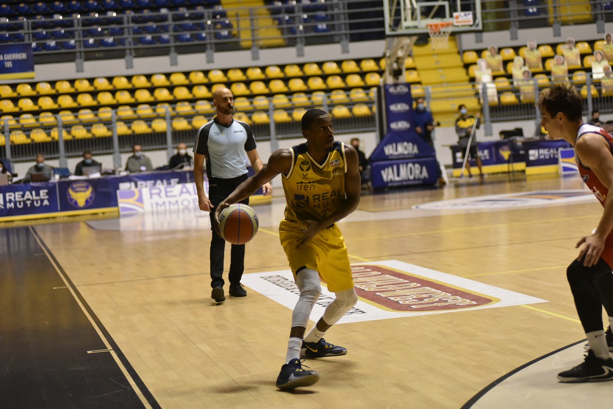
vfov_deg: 13.7
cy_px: 204
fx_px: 1703
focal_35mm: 100
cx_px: 306
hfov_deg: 20.4
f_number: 2.8
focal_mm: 100
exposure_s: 1/1000
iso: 3200
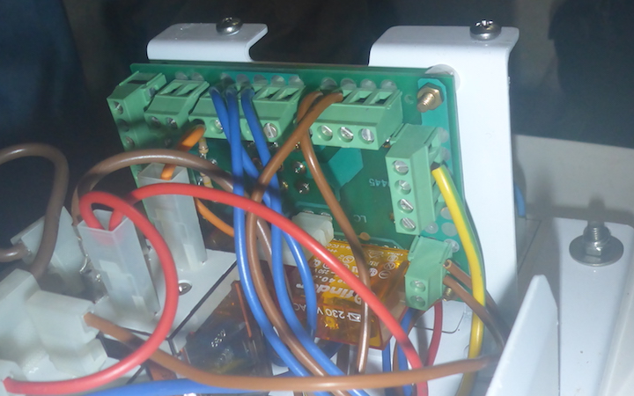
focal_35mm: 44
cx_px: 327
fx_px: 760
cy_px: 209
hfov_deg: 45.3
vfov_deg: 29.2
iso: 320
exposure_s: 1/60
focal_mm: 4.9
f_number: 3.3
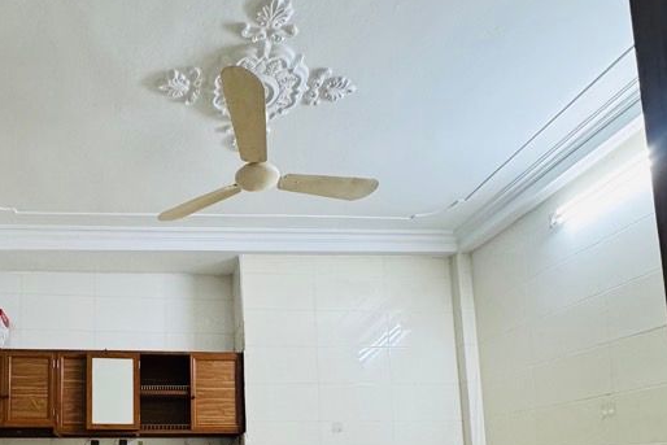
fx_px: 537
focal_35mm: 29
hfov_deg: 61.5
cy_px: 441
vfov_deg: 39.8
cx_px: 204
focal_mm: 2.22
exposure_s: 1/50
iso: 250
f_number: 2.2
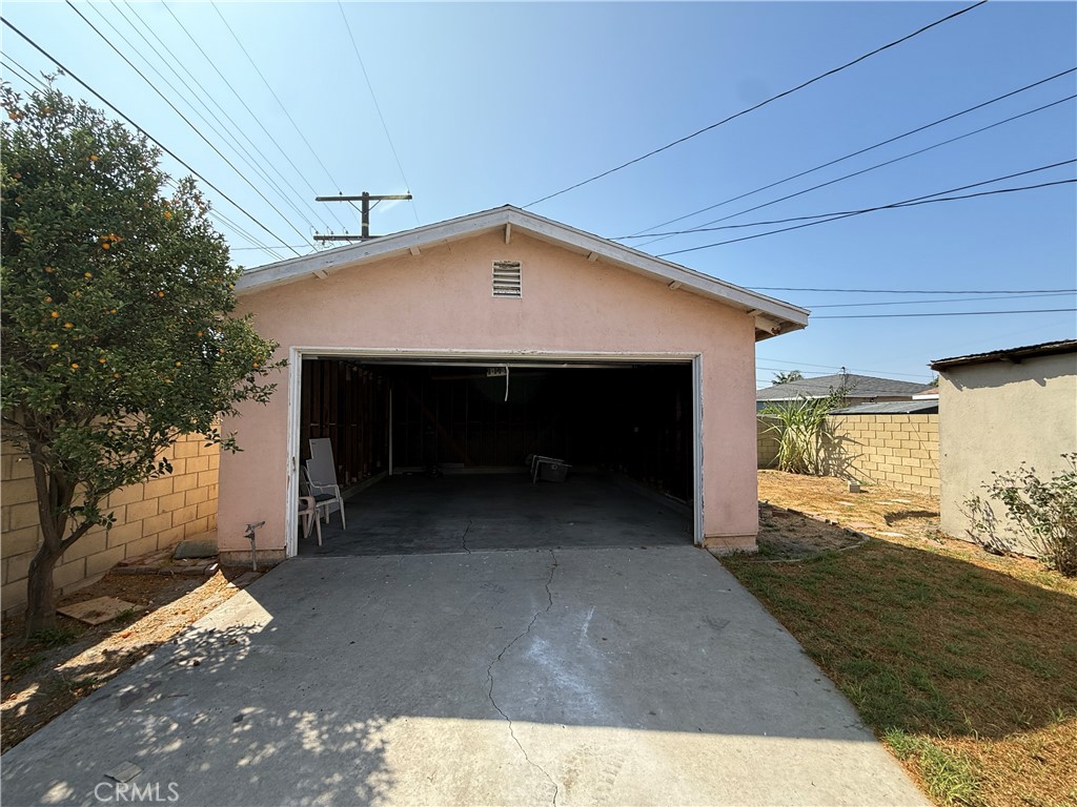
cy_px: 404
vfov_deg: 85.7
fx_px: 436
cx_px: 538
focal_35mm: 14
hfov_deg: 102.1
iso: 64
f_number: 2.2
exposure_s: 1/928
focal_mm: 2.22
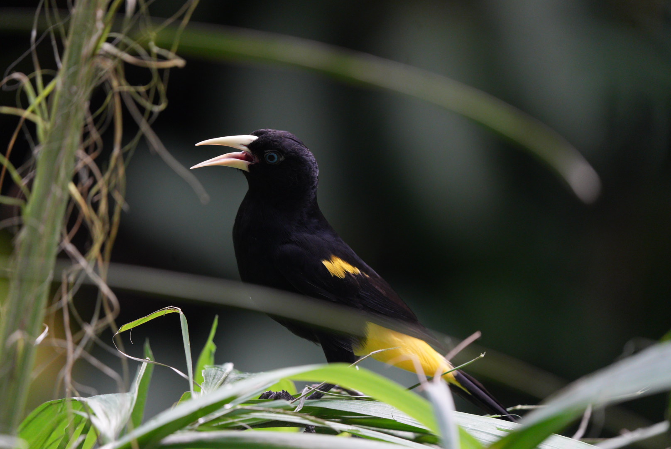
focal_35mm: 600
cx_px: 336
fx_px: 11191
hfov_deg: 3.4
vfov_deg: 2.3
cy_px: 224
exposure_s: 1/400
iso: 3200
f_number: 6.3
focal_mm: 600
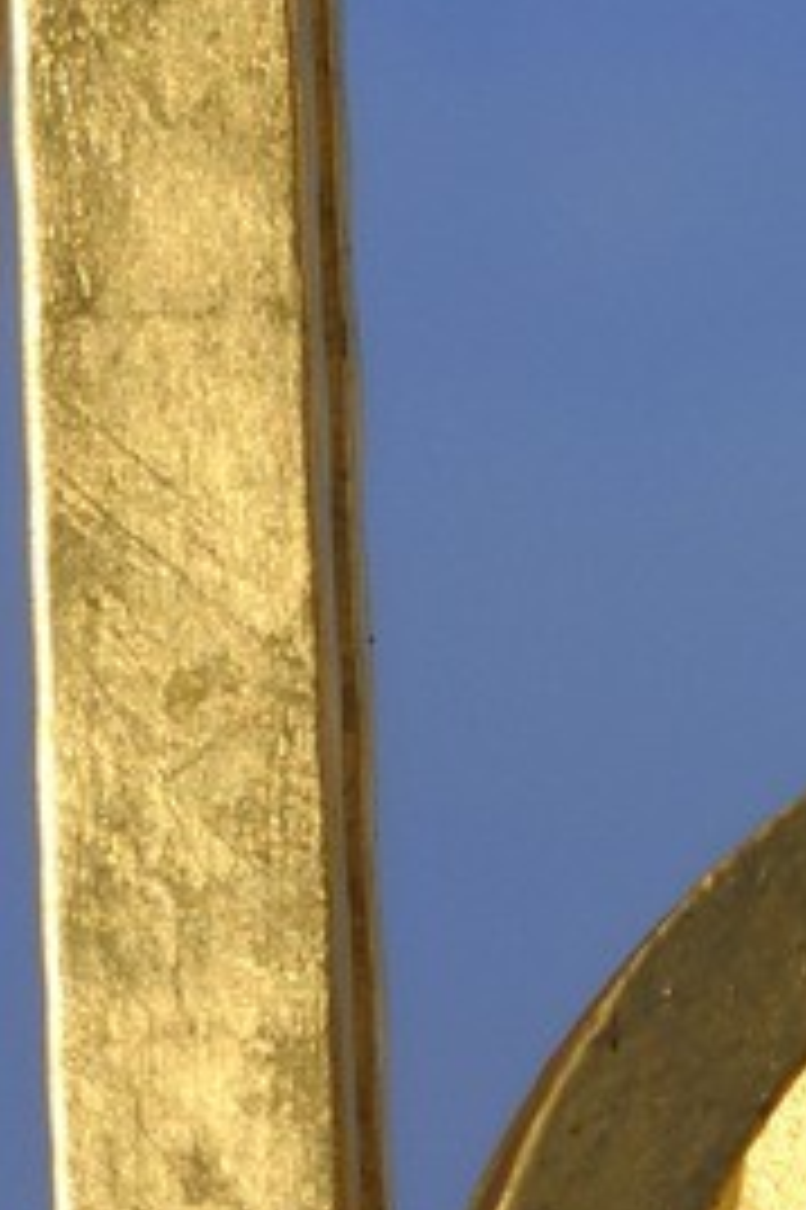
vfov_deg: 2.5
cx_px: 1988
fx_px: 27975
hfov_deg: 1.6
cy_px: -1966
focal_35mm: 832
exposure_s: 1/320
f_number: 14
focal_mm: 140
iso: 200
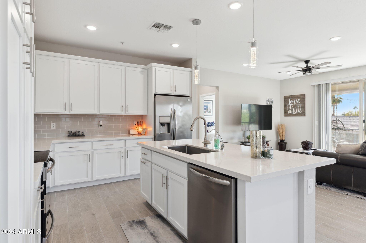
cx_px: 183
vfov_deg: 61.8
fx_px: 203
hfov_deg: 84.0
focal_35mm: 20
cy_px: 122
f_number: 8
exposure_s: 1/20
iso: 320
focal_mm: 20
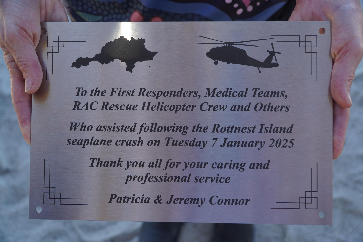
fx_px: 454
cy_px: 121
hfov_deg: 43.6
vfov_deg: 29.9
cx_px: 182
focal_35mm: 45
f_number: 4
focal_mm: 30
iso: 100
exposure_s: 1/160
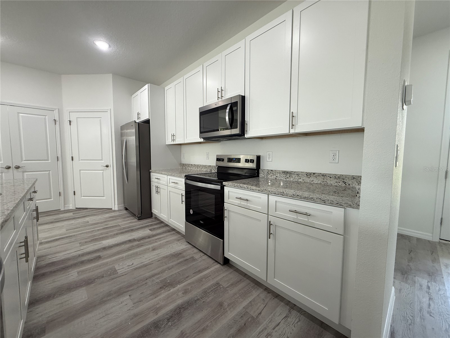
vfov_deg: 85.7
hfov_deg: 102.1
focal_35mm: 14
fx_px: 182
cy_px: 169
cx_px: 225
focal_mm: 2.22
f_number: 2.2
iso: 160
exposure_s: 1/120
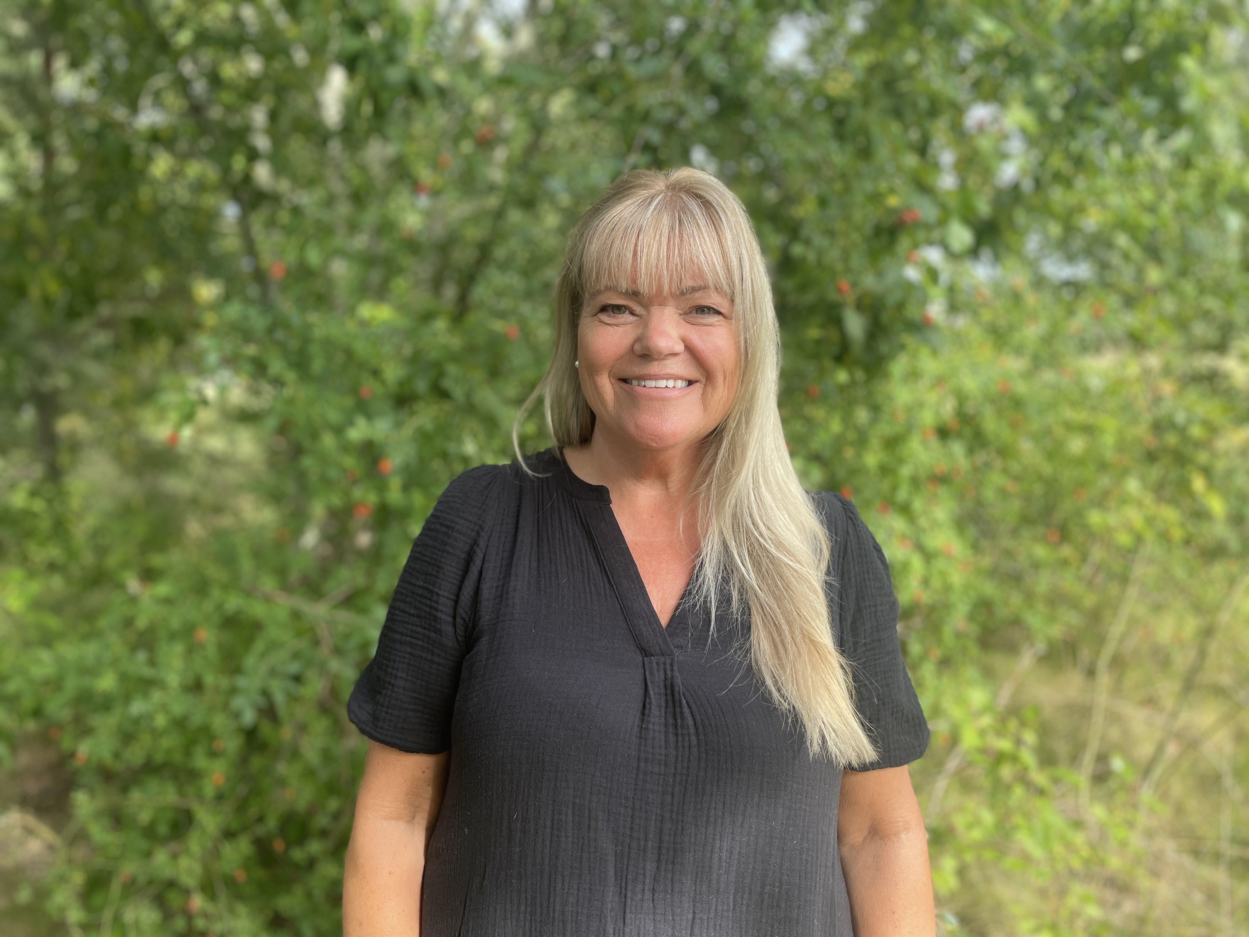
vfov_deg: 53.1
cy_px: 468
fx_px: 938
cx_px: 624
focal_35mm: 26
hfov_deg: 67.3
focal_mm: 4.2
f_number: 1.6
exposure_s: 1/670
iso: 50
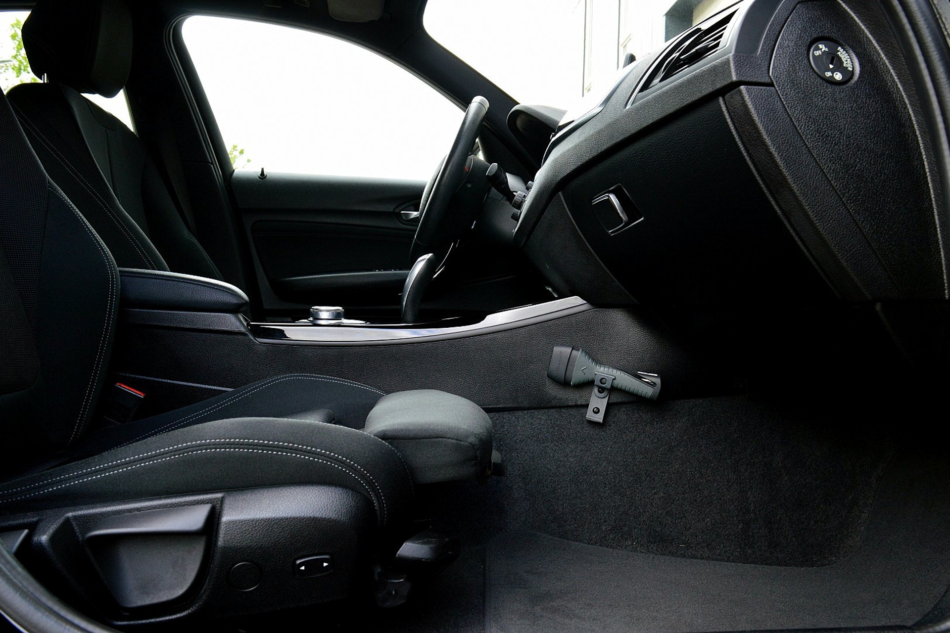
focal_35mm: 32
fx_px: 831
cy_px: 316
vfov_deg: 41.7
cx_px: 475
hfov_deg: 59.5
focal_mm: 21
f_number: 9
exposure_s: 1/100
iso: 400
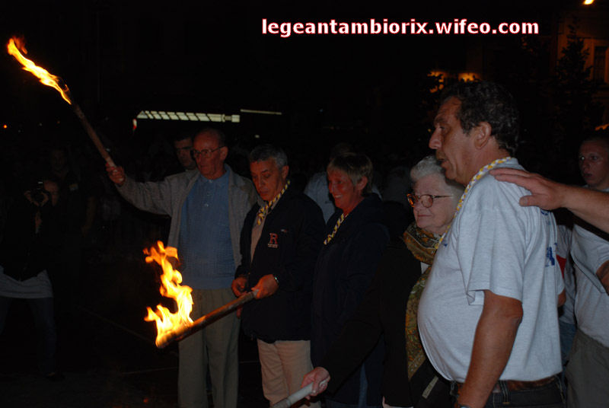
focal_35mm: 57
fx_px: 966
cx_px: 304
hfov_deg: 35.0
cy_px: 204
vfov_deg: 23.9
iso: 200
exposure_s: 1/60
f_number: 4.5
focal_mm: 38
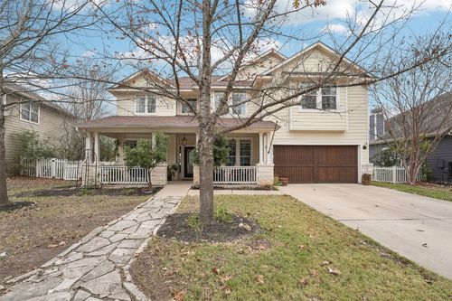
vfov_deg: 72.0
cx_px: 226
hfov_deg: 95.0
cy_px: 150
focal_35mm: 16
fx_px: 207
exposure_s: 1/1250
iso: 800
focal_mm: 16.5
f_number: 8
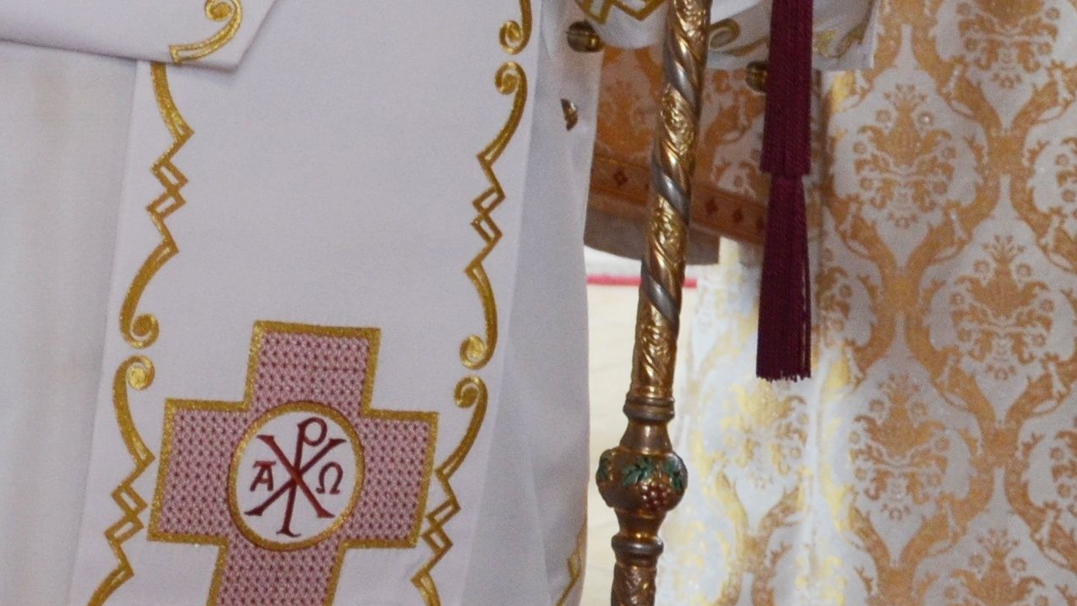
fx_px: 5540
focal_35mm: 194
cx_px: 61
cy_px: -663
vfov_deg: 6.1
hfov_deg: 11.0
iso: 400
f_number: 4.2
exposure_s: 1/60
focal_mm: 32
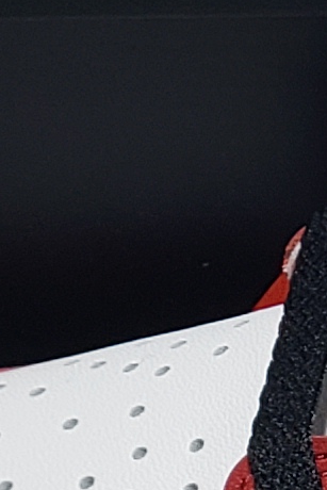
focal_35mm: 237
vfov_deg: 8.6
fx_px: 3226
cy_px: -70
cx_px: 596
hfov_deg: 5.7
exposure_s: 1/177
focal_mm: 4.3
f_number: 2.4
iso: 50
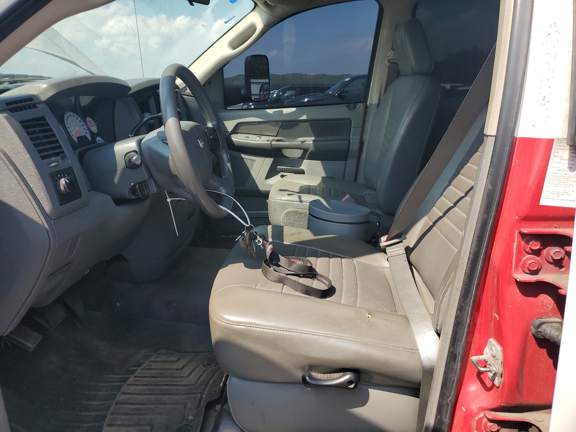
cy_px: 216
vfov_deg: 53.1
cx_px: 288
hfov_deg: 67.3
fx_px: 433
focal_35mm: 26
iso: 50
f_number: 1.5
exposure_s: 1/1250
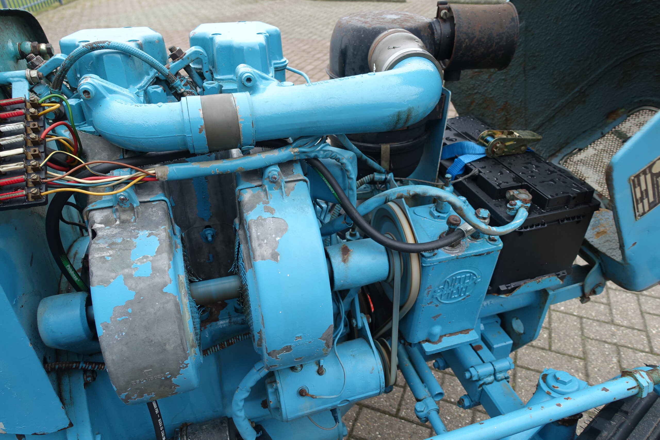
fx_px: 440
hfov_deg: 73.7
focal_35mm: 24
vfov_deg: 53.1
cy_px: 220
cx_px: 330
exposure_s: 1/80
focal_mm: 8.8
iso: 125
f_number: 3.5
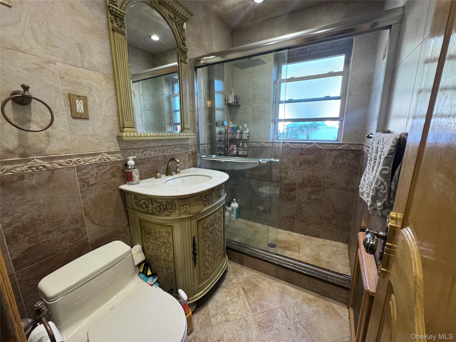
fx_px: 184
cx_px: 228
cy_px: 171
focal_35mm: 14
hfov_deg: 102.1
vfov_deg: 85.7
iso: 320
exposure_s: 1/120
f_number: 2.2
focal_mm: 2.22
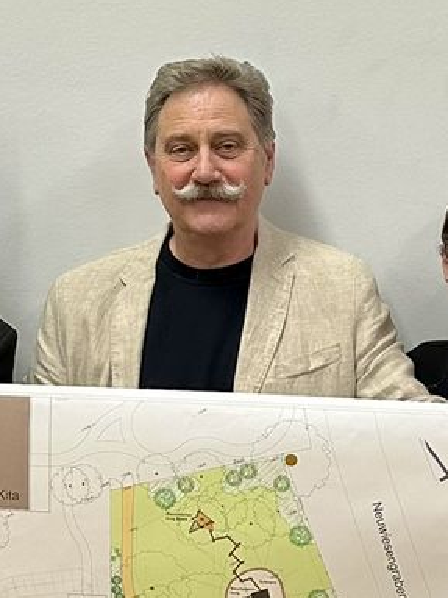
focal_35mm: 92
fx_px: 1588
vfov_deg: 21.2
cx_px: 332
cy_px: 162
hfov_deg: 16.0
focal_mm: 6.86
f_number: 1.78
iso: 200
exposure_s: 1/100
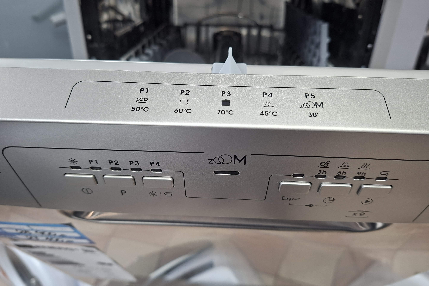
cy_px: 136
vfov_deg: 53.1
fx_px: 286
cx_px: 214
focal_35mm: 24
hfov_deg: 73.7
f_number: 1.8
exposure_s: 1/50
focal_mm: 5.54
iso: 250
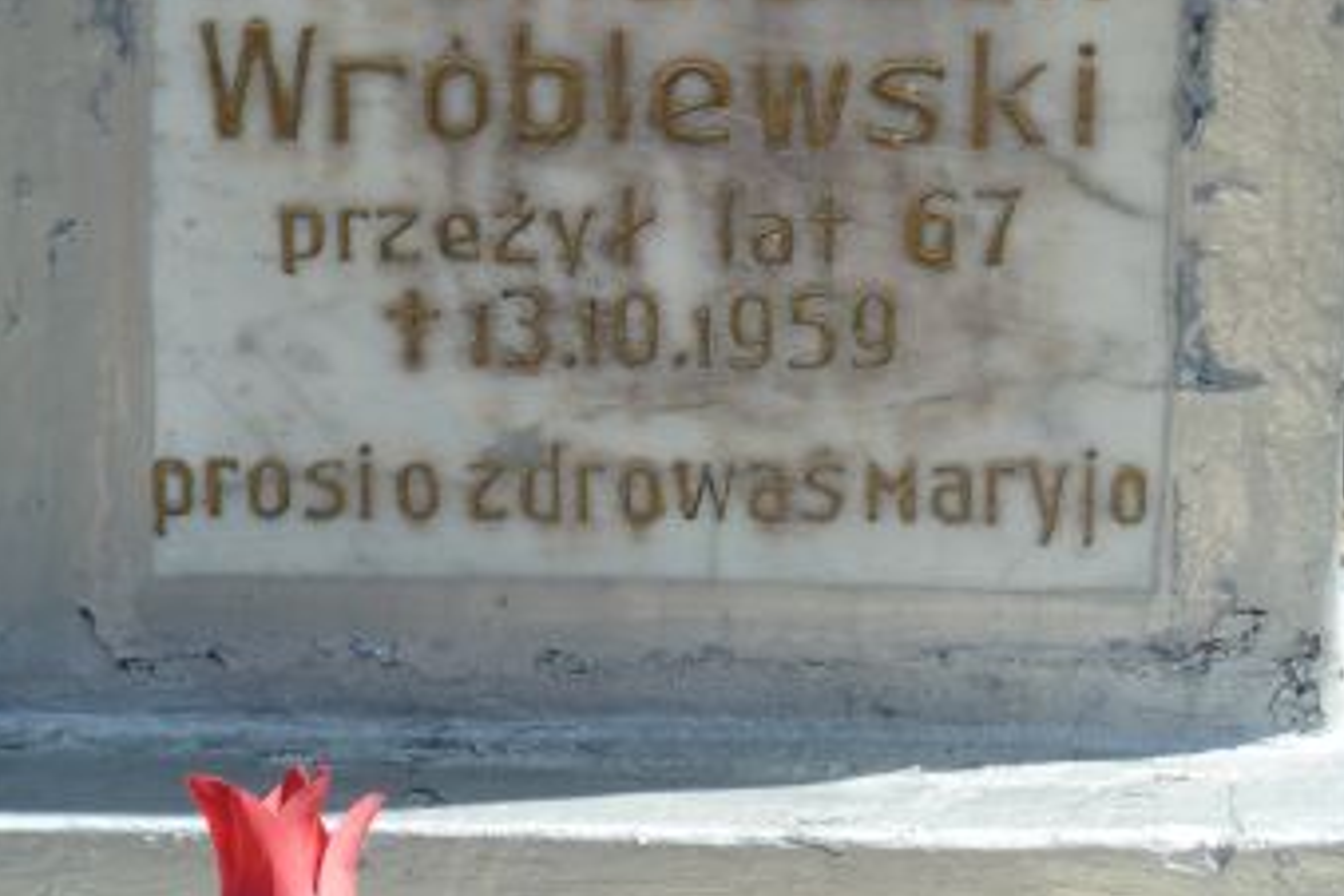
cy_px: 24
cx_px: 682
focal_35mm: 249
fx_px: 9295
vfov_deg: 5.5
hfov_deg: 8.3
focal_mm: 27.8
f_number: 4.5
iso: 80
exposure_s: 1/320
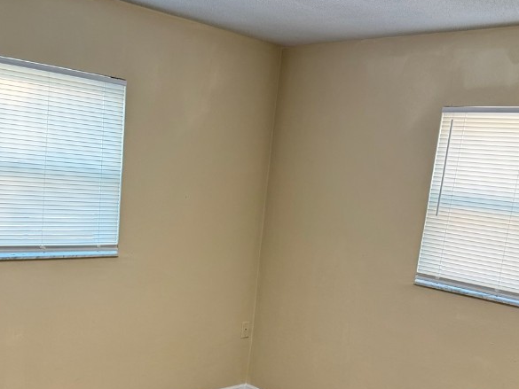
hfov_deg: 44.6
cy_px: 285
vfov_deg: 33.8
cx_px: 212
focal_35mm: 42
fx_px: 630
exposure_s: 1/60
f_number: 1.78
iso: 200
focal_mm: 6.76
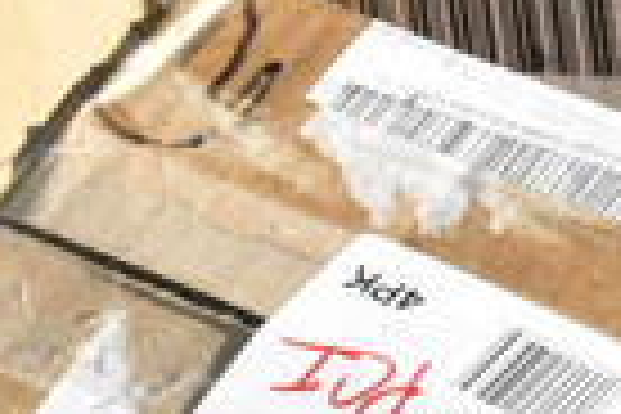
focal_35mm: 278
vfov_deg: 4.9
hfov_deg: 7.4
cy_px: 644
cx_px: 526
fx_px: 4795
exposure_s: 1/2000
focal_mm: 42
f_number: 18
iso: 6400
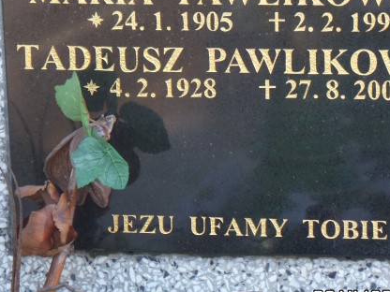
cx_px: 238
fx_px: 2445
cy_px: 106
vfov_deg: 6.8
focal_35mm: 217
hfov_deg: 9.1
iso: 100
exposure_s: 1/60
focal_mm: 25.2
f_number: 4.2
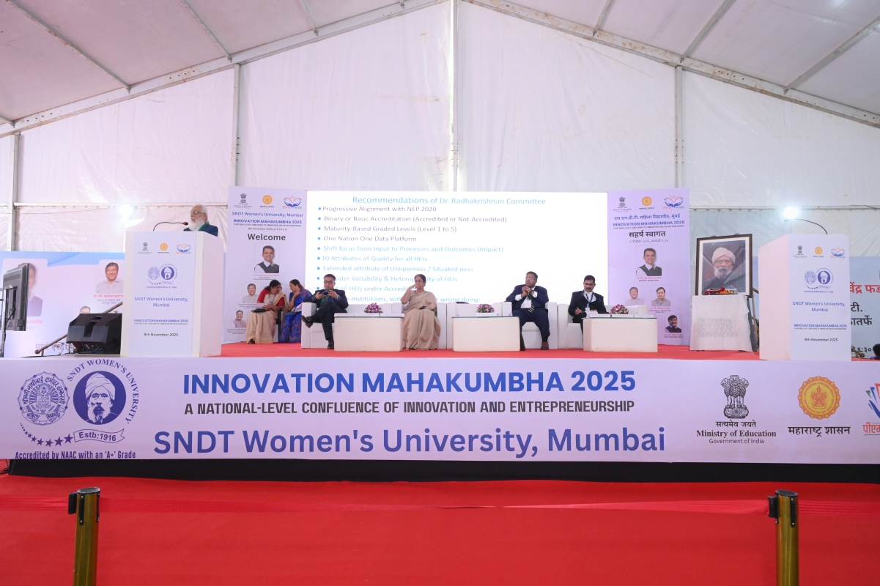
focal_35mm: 24
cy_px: 293
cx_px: 440
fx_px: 586
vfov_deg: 53.1
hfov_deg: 73.8
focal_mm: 24
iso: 6400
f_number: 9
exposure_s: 1/160
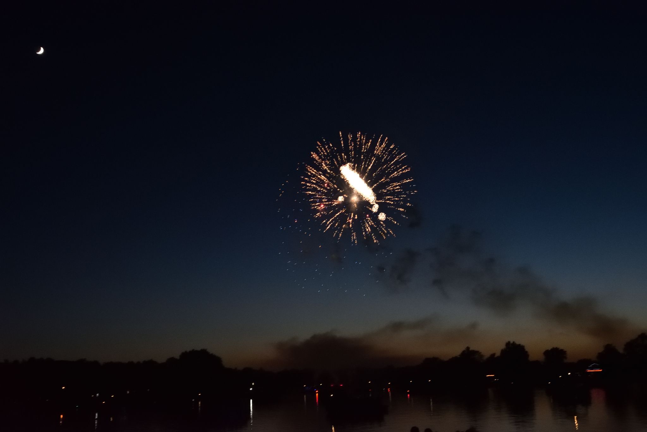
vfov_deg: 35.1
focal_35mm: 38
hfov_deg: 50.7
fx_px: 683
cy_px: 216
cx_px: 324
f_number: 10
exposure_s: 1/25
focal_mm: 38
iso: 12800
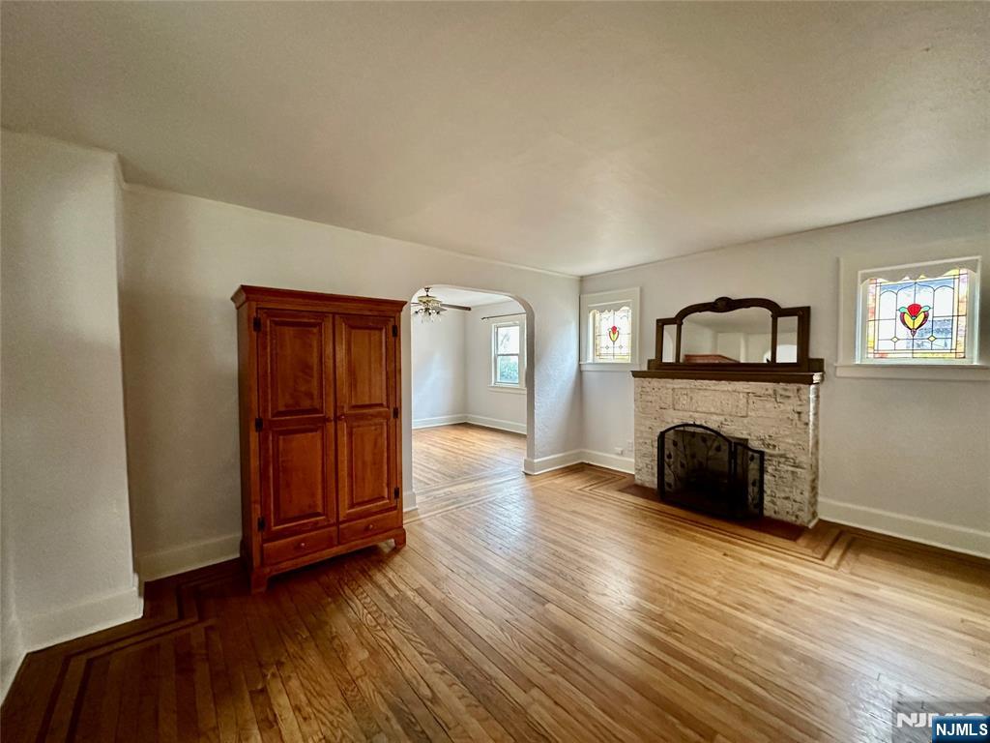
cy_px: 372
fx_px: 400
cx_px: 495
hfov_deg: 102.1
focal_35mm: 14
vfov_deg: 85.7
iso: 500
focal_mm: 2.22
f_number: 2.2
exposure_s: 1/60
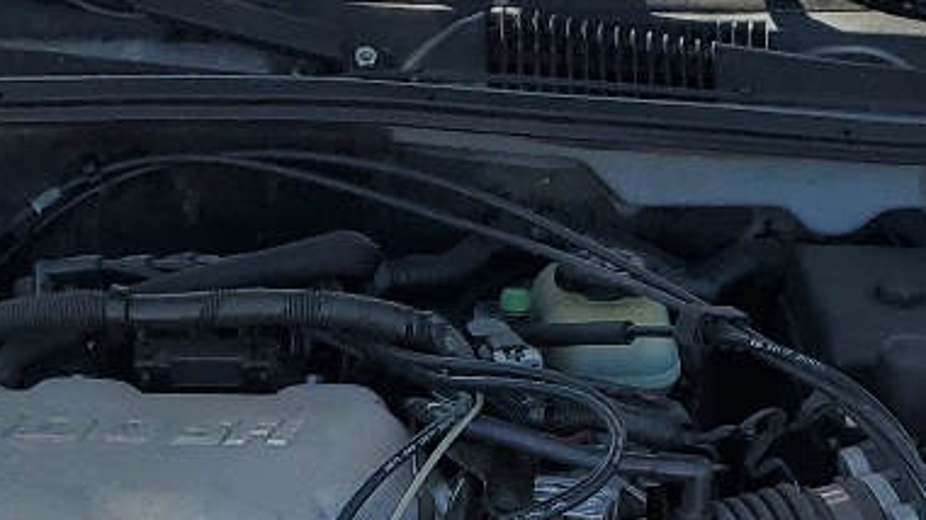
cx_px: 258
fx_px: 2921
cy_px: 773
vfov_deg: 9.9
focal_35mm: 119
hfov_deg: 17.9
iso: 50
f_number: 1.5
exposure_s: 1/1429
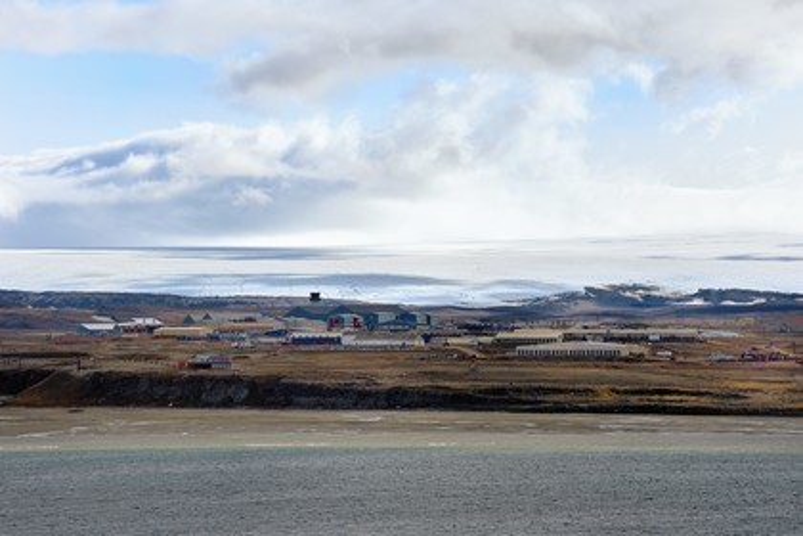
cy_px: 268
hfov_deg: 10.3
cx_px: 402
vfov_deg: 6.9
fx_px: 4461
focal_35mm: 200
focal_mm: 200
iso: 200
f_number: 8
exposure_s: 1/1000
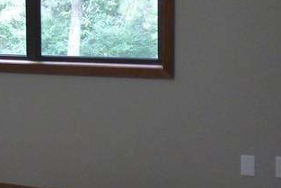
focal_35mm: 68
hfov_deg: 26.6
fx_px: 531
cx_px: -48
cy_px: 19
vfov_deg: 19.7
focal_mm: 3.58
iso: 400
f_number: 2.8
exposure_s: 1/60
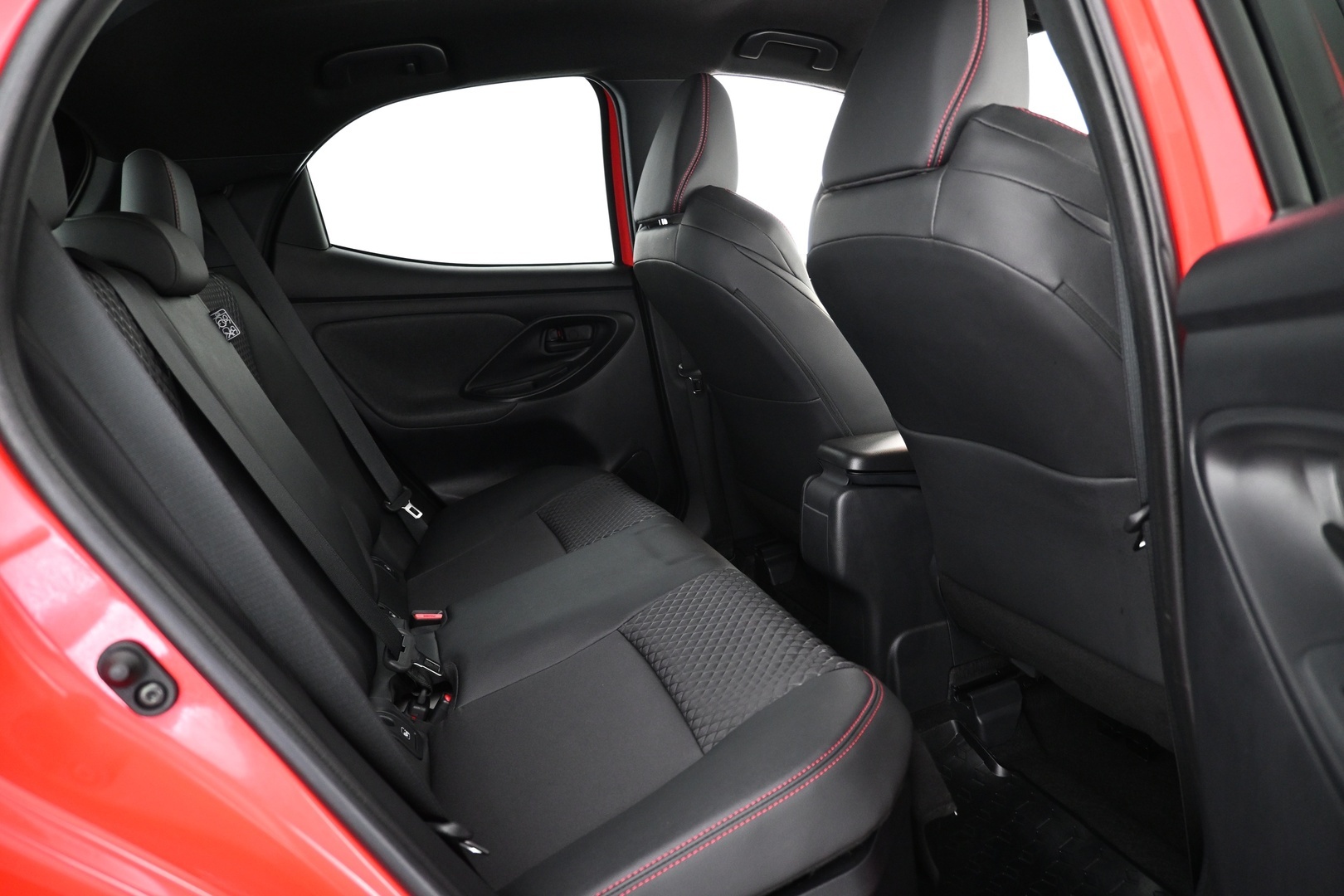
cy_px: 448
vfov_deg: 53.1
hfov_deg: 73.7
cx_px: 672
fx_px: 896
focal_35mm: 24
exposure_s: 1/8
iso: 1600
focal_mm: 16
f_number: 3.5
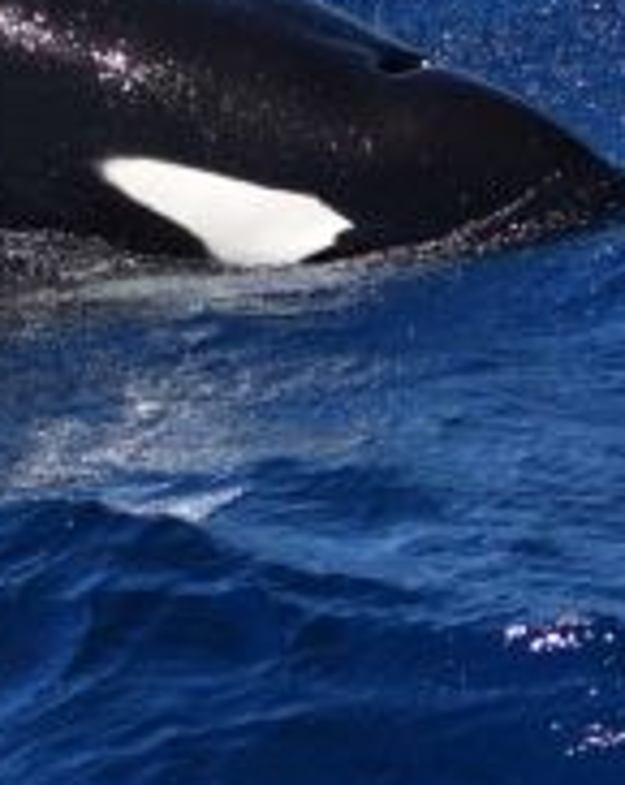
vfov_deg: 5.2
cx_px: 832
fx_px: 8623
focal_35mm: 372
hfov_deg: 4.1
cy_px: 257
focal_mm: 90
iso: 900
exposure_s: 1/8000
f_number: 4.8
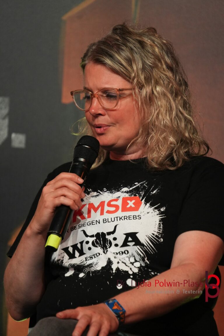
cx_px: 112
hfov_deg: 4.5
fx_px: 2870
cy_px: 168
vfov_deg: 6.7
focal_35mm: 308
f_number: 6.3
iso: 2000
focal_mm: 205
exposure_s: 1/320
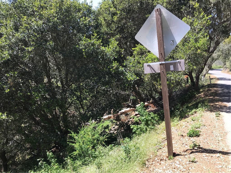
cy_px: 86
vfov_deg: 49.7
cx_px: 116
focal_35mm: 28
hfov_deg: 63.4
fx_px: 187
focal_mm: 3.99
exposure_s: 1/602
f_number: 1.8
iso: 20
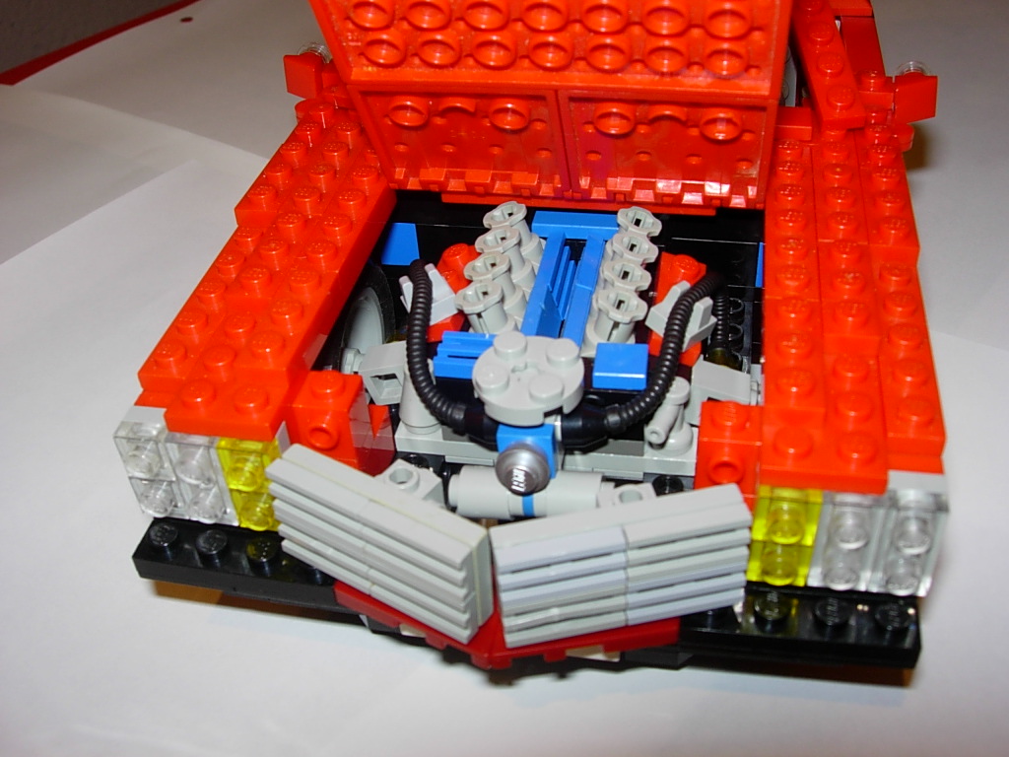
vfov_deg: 37.7
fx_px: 1108
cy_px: 378
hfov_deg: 49.0
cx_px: 504
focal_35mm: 38
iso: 79
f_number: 4.8
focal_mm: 7.8
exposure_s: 1/64
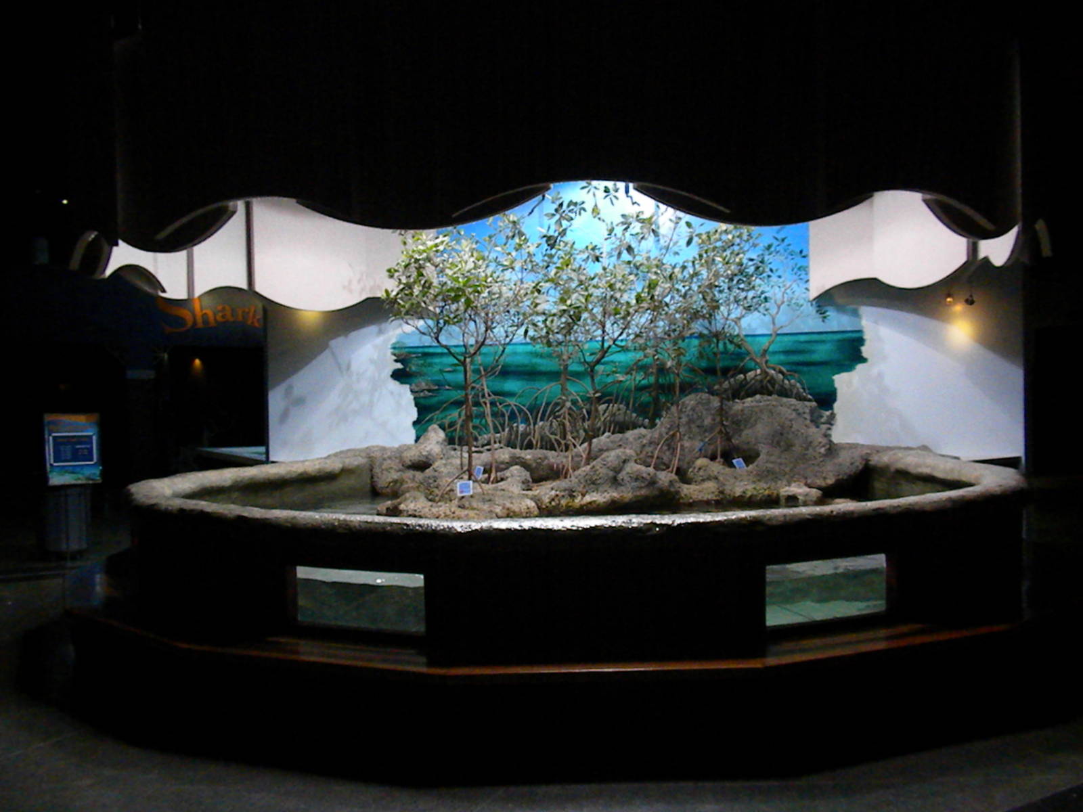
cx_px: 542
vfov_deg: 38.7
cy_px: 406
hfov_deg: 50.1
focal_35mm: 37
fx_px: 1158
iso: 1240
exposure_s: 1/300
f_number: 3.5
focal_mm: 6.6
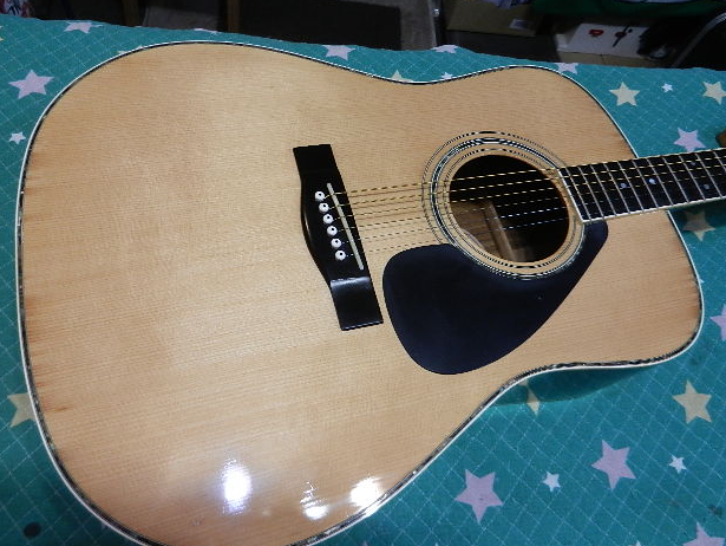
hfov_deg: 67.3
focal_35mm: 26
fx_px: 546
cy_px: 280
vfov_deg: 53.1
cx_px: 357
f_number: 3.5
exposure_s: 1/30
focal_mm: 4.5
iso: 280
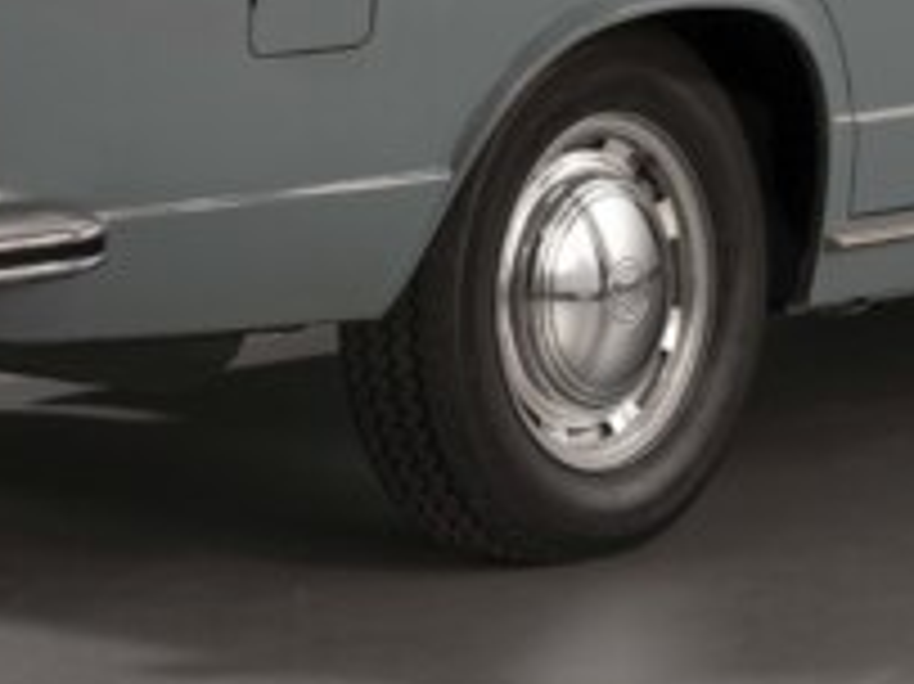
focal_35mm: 229
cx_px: 383
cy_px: -400
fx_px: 6043
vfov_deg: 6.4
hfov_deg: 8.6
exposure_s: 1.3
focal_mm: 63
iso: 100
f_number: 8
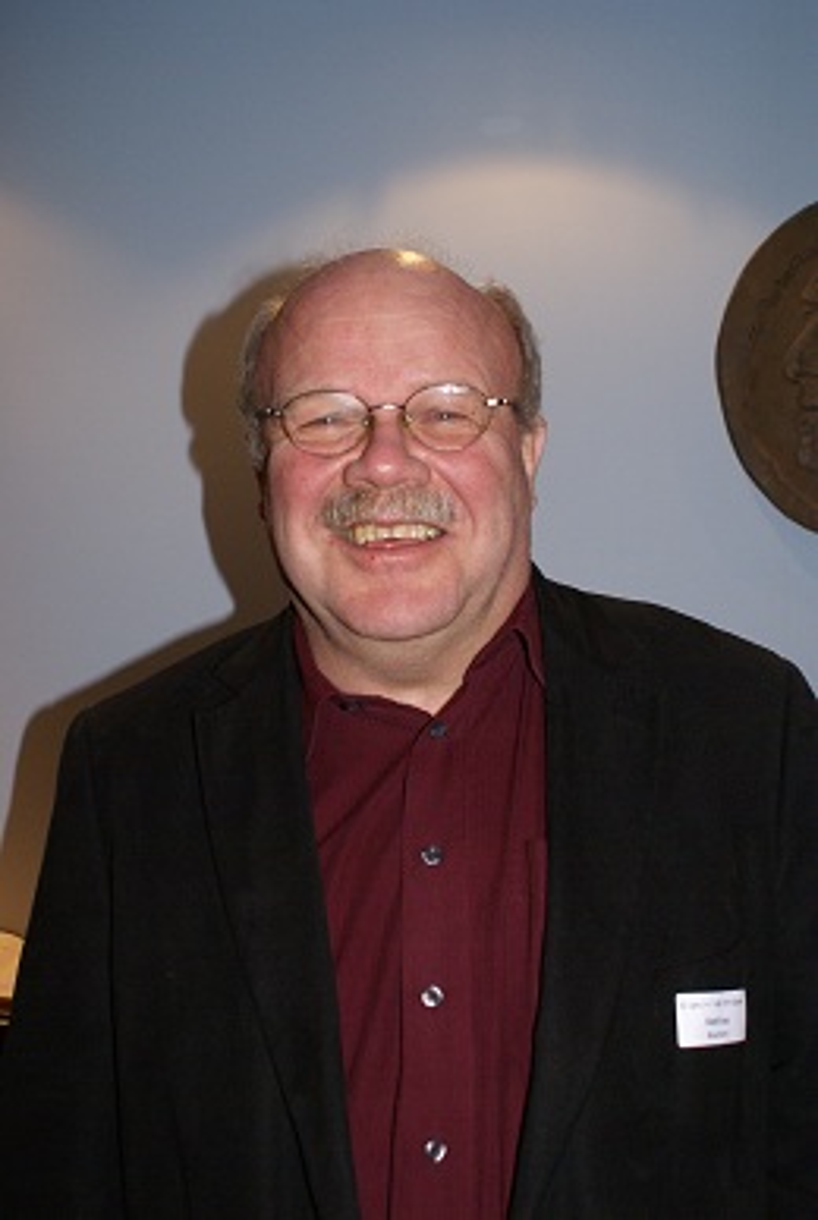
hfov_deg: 32.0
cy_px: 610
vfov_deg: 46.3
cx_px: 409
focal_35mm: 42
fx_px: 1426
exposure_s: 1/60
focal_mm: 28
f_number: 5.6
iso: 400
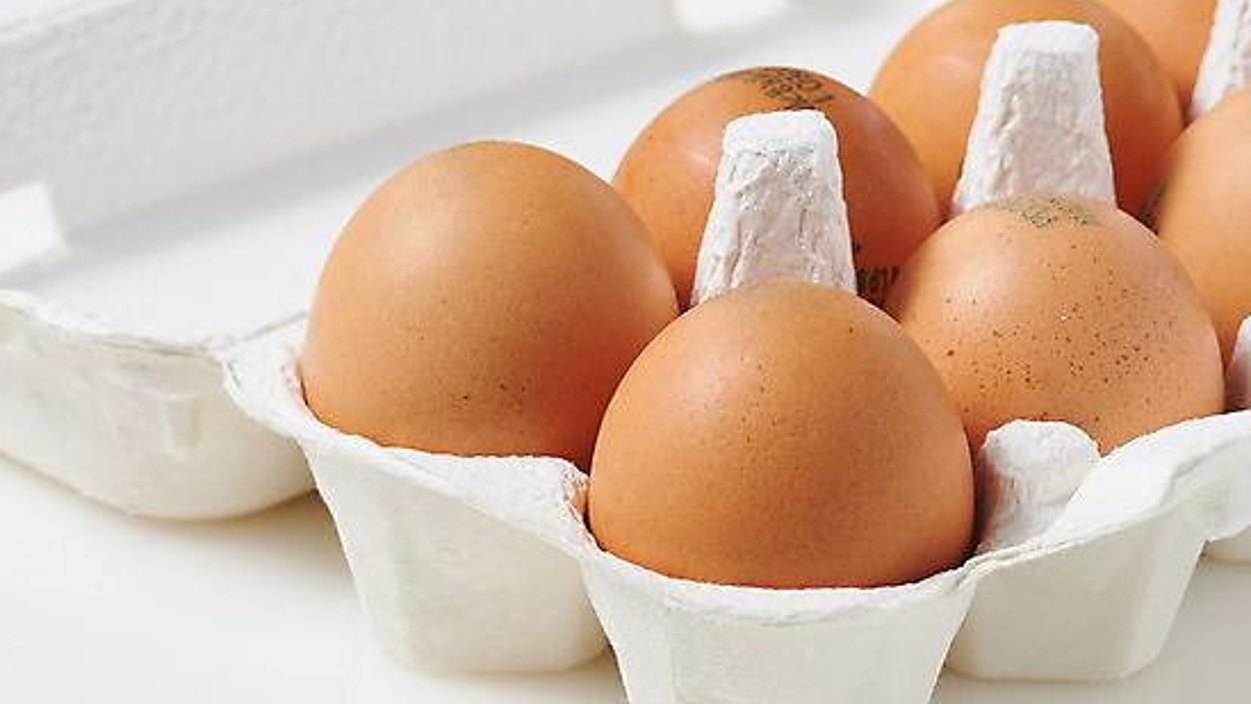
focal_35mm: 120
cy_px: 412
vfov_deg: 10.1
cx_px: 657
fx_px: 3981
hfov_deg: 17.9
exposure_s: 1/125
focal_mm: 105
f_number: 20
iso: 100
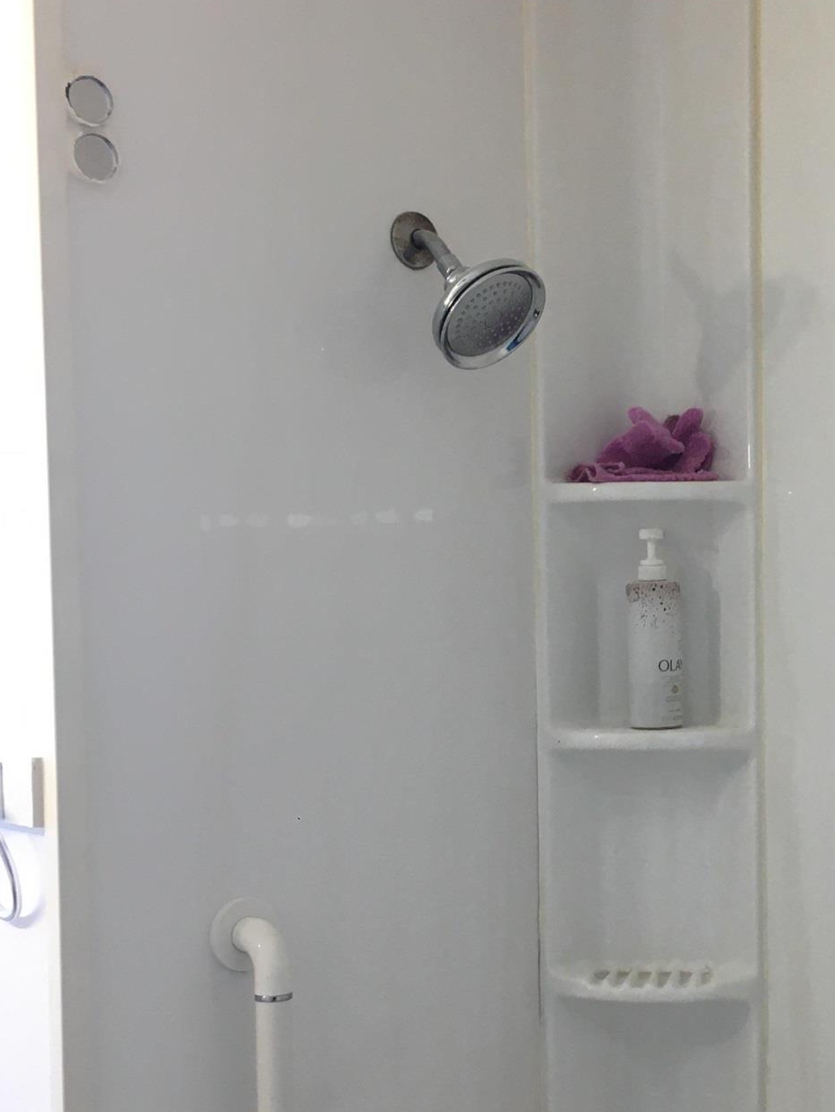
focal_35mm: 54
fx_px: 1736
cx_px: 732
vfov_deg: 35.4
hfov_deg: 26.3
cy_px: 692
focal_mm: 4.15
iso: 32
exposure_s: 1/30
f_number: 2.2
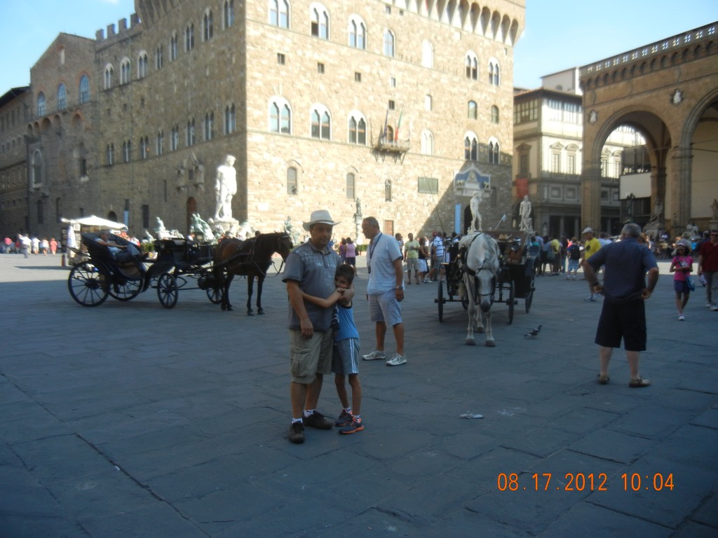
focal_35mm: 30
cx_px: 359
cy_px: 269
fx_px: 622
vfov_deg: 46.8
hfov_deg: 60.0
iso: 160
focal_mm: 5.4
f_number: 3.5
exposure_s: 1/525
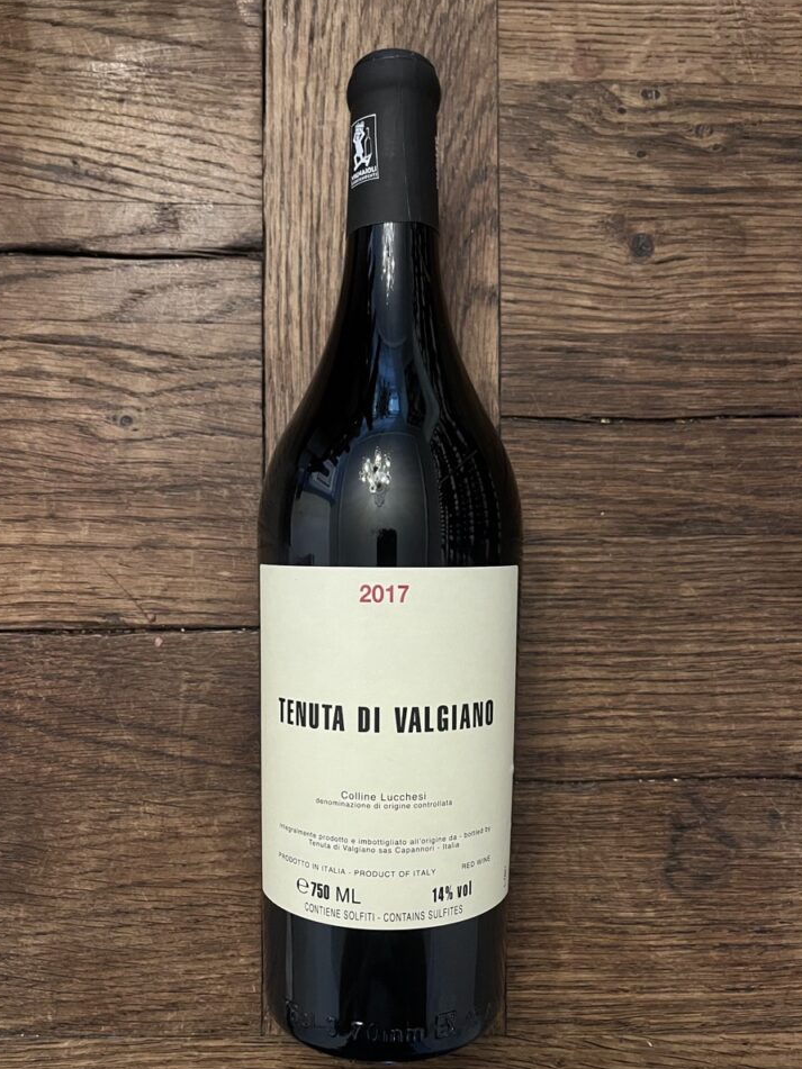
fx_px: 865
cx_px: 385
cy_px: 562
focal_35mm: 28
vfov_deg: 63.4
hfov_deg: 49.7
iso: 320
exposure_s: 1/50
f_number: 1.6
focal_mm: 5.1
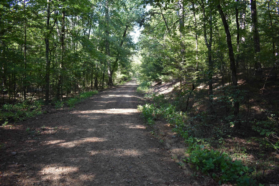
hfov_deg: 67.4
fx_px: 209
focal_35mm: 27
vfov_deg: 47.9
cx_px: 140
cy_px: 93
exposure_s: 1/250
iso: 450
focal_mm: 18
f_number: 3.5
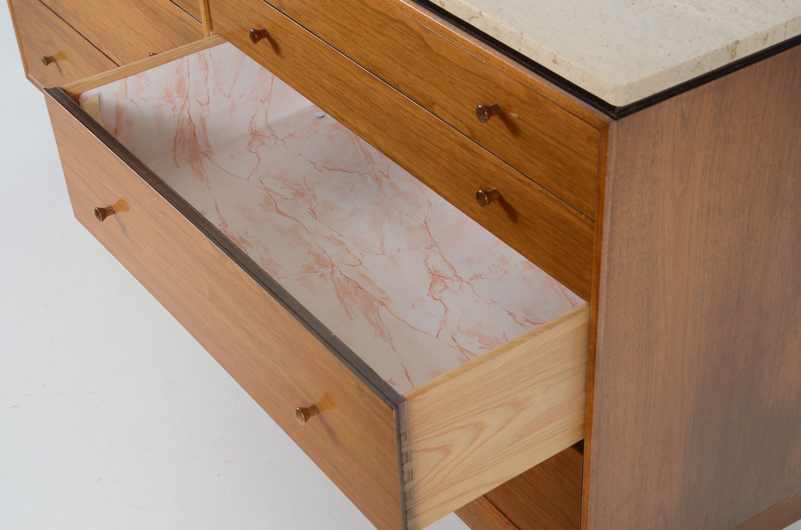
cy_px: 265
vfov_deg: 21.5
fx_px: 1399
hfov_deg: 32.0
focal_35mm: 63
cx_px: 400
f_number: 7.1
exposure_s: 1/60
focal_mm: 42
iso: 160
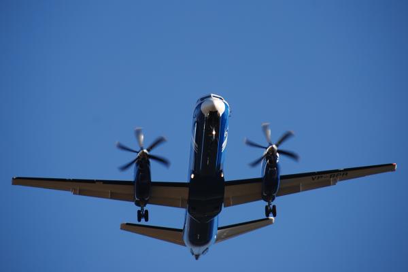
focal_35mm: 300
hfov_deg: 6.9
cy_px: 136
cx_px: 204
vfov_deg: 4.6
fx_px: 3400
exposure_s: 1/400
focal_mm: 200
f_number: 6.3
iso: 100
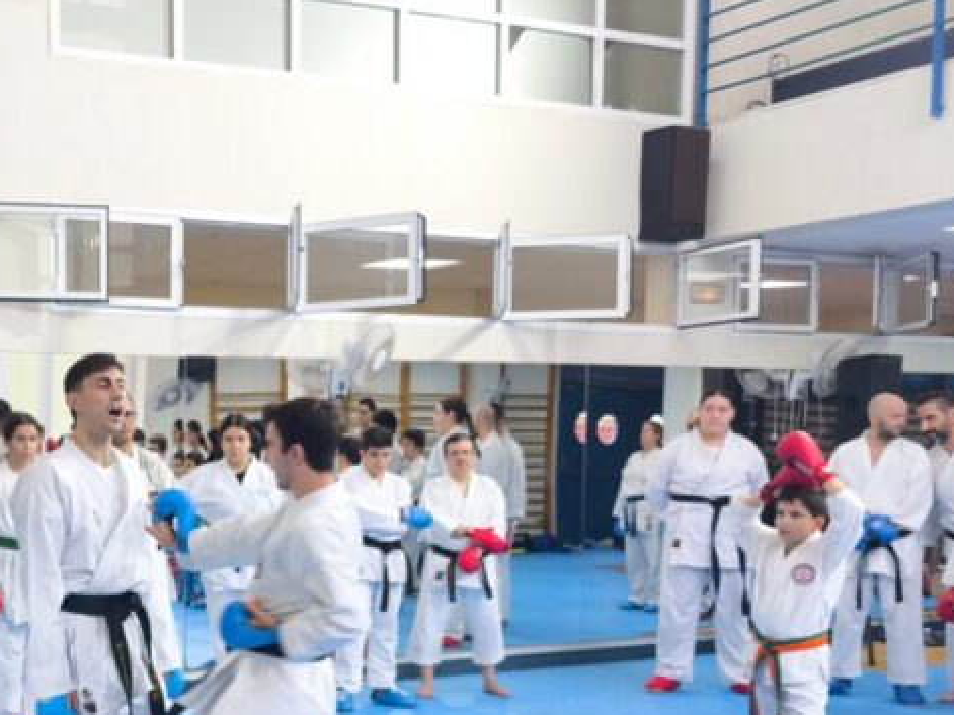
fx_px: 1378
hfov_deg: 36.1
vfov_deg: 28.4
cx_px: 109
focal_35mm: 50
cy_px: 579
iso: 400
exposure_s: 1/100
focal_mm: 6.57
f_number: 1.6
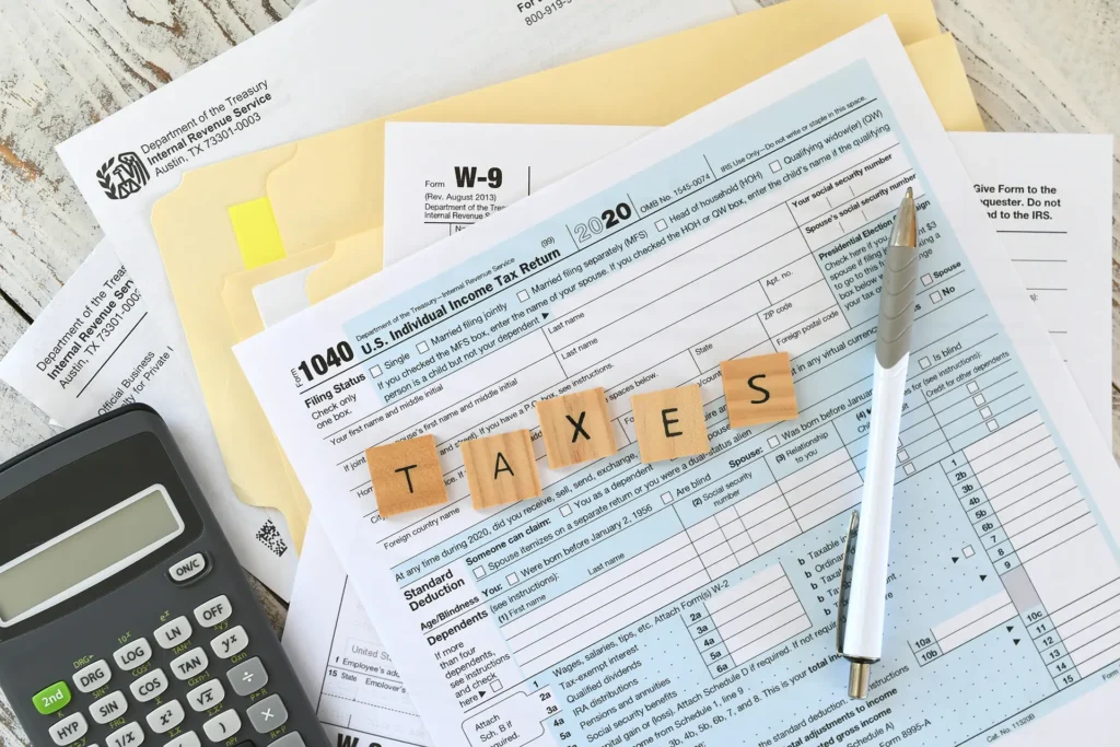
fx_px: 1867
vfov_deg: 22.6
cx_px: 560
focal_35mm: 60
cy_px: 374
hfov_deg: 33.4
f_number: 5.6
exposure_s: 1/125
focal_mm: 40
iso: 320
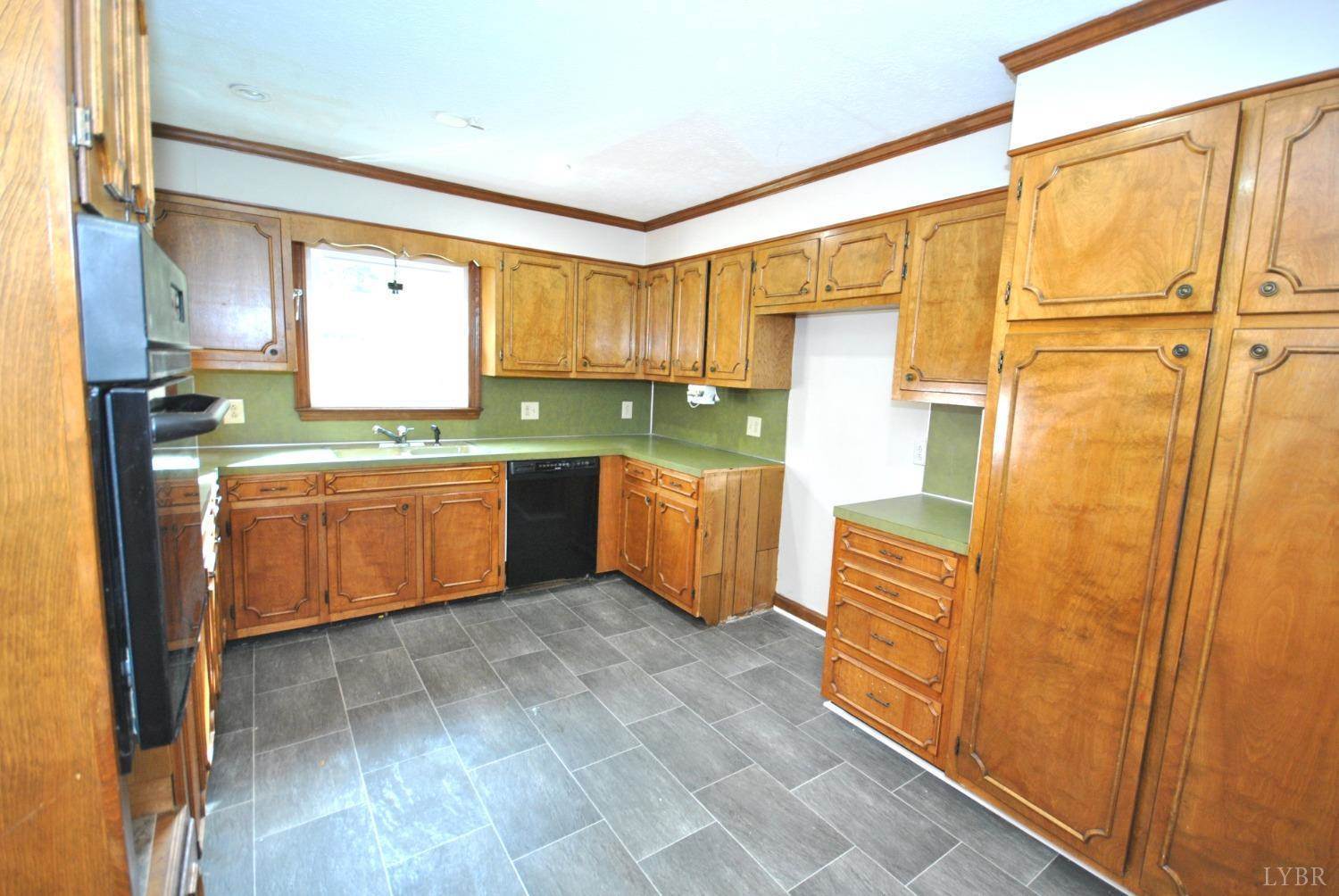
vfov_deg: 77.5
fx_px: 559
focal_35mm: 15
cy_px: 448
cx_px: 670
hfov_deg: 100.3
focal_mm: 10
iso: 400
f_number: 4
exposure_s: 1/25
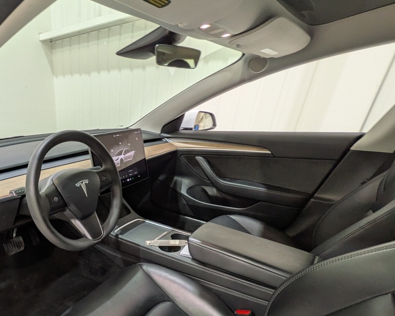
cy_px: 223
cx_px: 83
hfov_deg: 68.4
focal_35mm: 22
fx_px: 257
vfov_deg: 60.8
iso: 58
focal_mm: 1.83
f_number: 2.2
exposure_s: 1/24
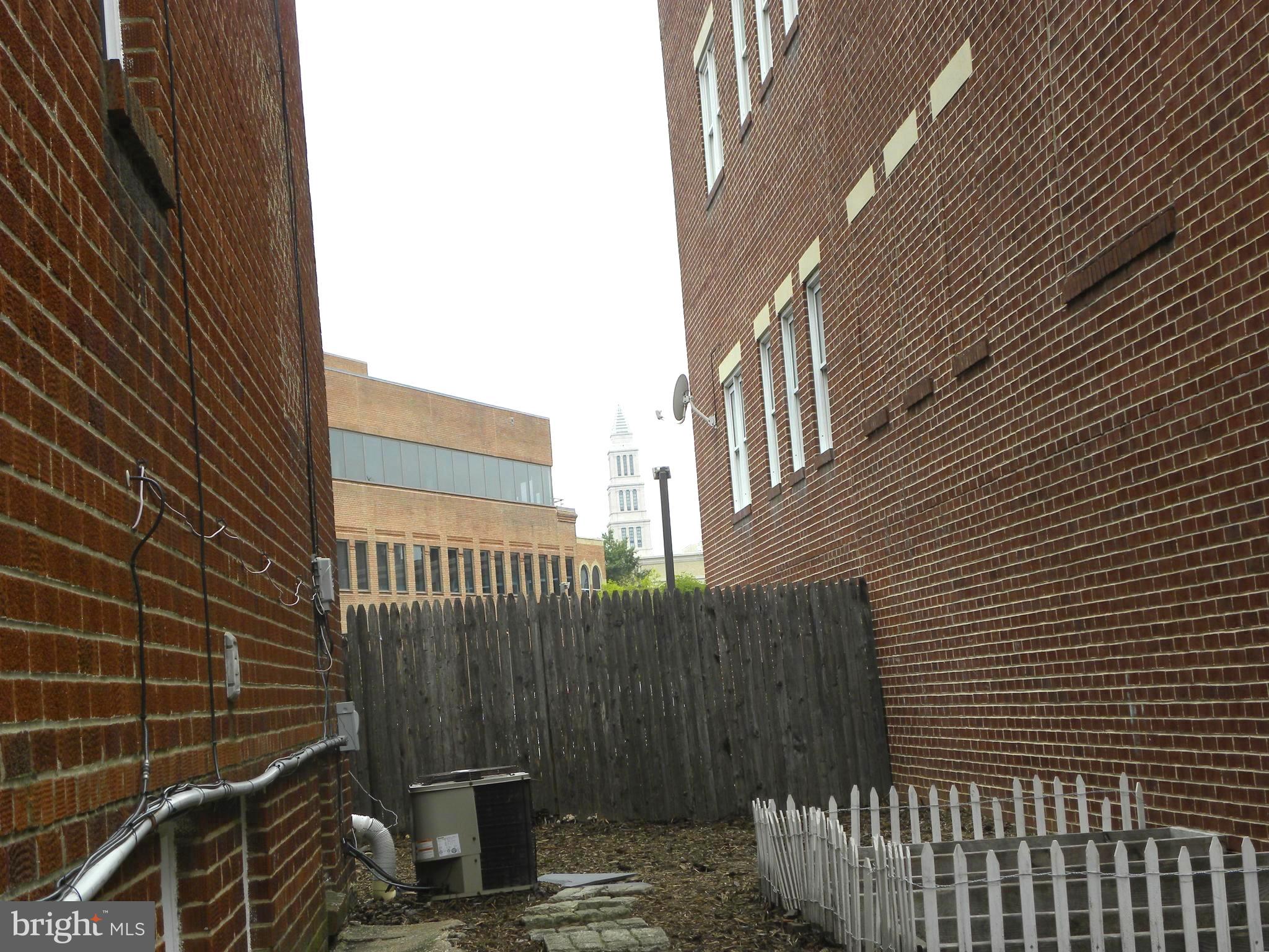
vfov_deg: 22.3
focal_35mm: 66
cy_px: 476
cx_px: 634
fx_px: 2420
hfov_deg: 29.4
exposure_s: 1/160
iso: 64
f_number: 4
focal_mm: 11.8
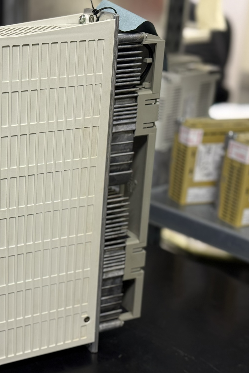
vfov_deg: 30.1
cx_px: 3
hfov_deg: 19.7
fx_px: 695
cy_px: 187
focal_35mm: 67
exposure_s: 1/50
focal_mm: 6.76
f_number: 1.78
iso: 160
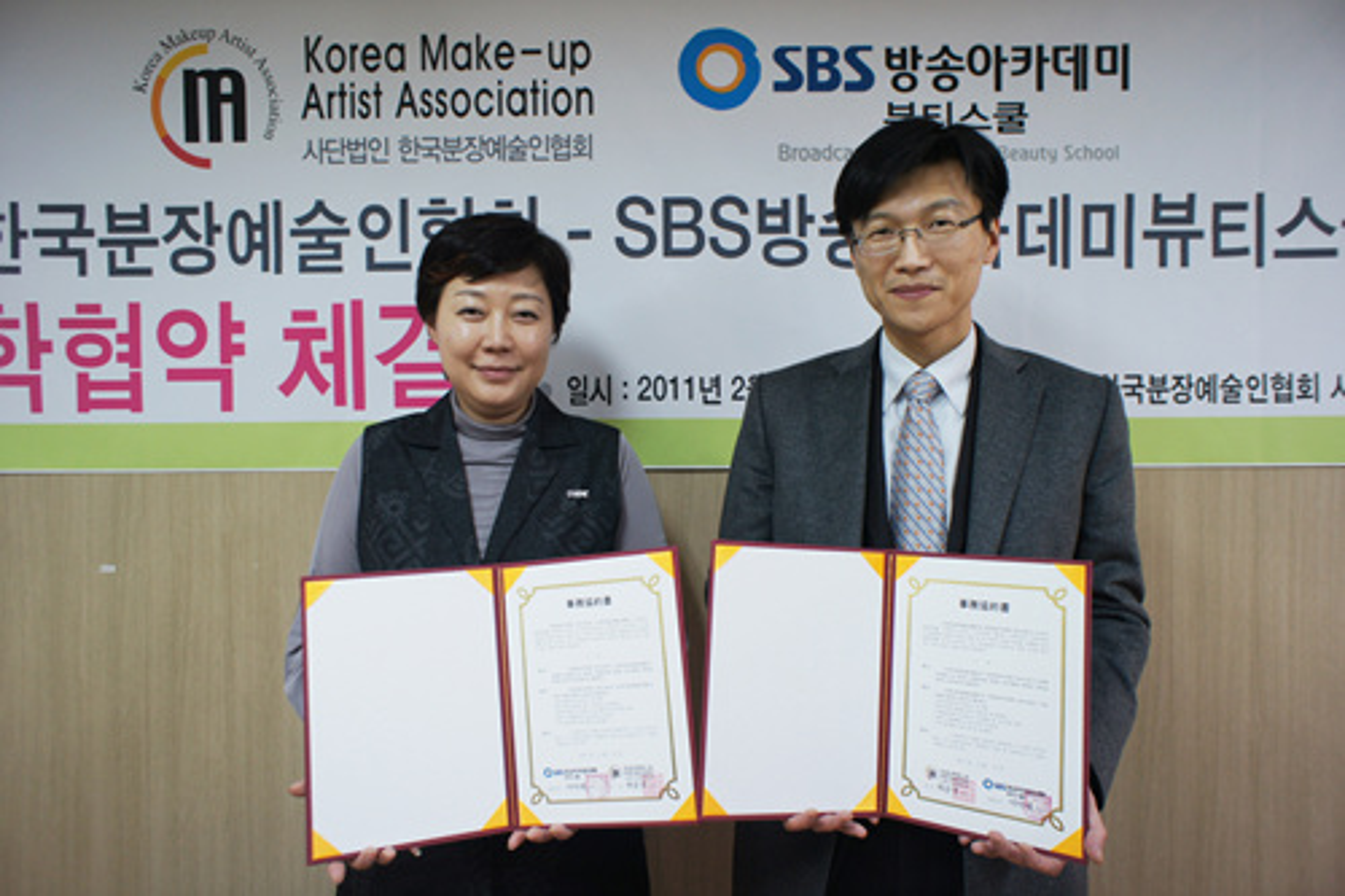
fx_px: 896
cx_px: 672
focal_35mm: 24
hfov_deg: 73.8
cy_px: 448
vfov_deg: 53.1
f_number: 3.5
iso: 200
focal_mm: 16
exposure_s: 1/50
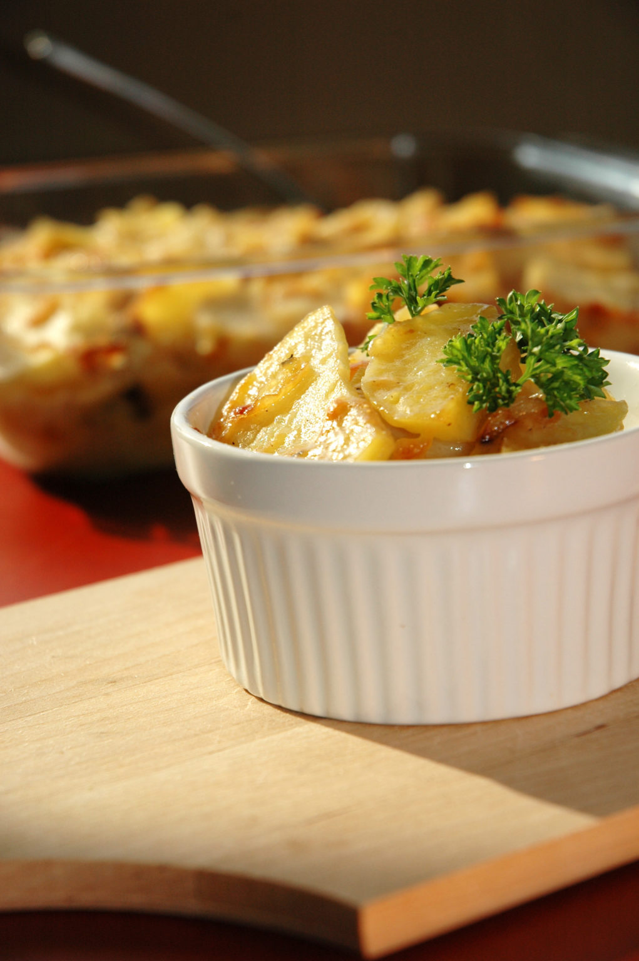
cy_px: 480
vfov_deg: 19.5
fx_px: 2801
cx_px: 320
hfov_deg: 13.0
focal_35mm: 105
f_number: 5.6
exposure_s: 1/500
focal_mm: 70
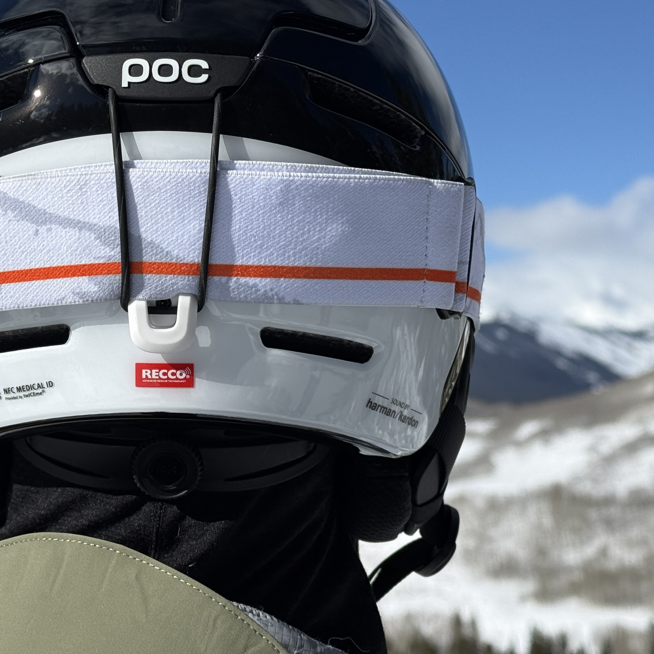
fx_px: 1667
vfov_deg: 22.2
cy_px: 270
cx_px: 159
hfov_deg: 22.0
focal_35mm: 78
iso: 64
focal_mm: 6.76
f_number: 1.78
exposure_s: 1/9901
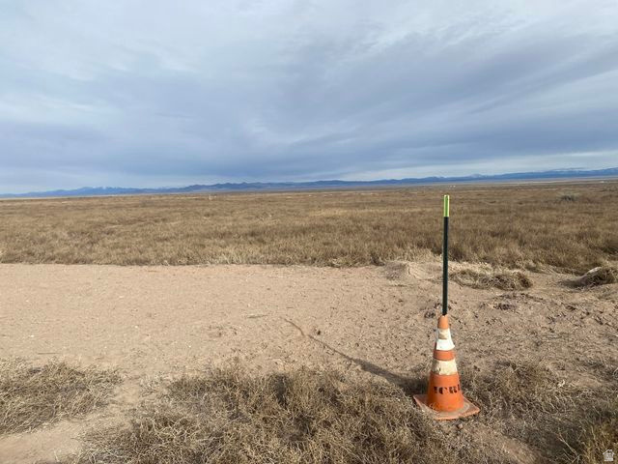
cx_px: 309
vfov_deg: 53.1
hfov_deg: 67.3
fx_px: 464
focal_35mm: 26
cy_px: 232
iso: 32
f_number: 1.8
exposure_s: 1/4115
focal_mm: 4.25
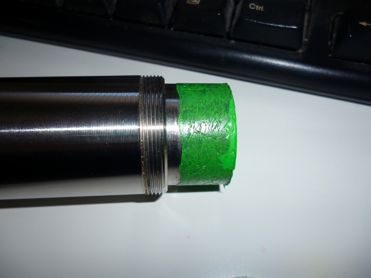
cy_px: 139
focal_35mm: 28
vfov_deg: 49.7
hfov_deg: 63.4
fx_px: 300
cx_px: 186
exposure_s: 1/60
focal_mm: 5
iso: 100
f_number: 3.1
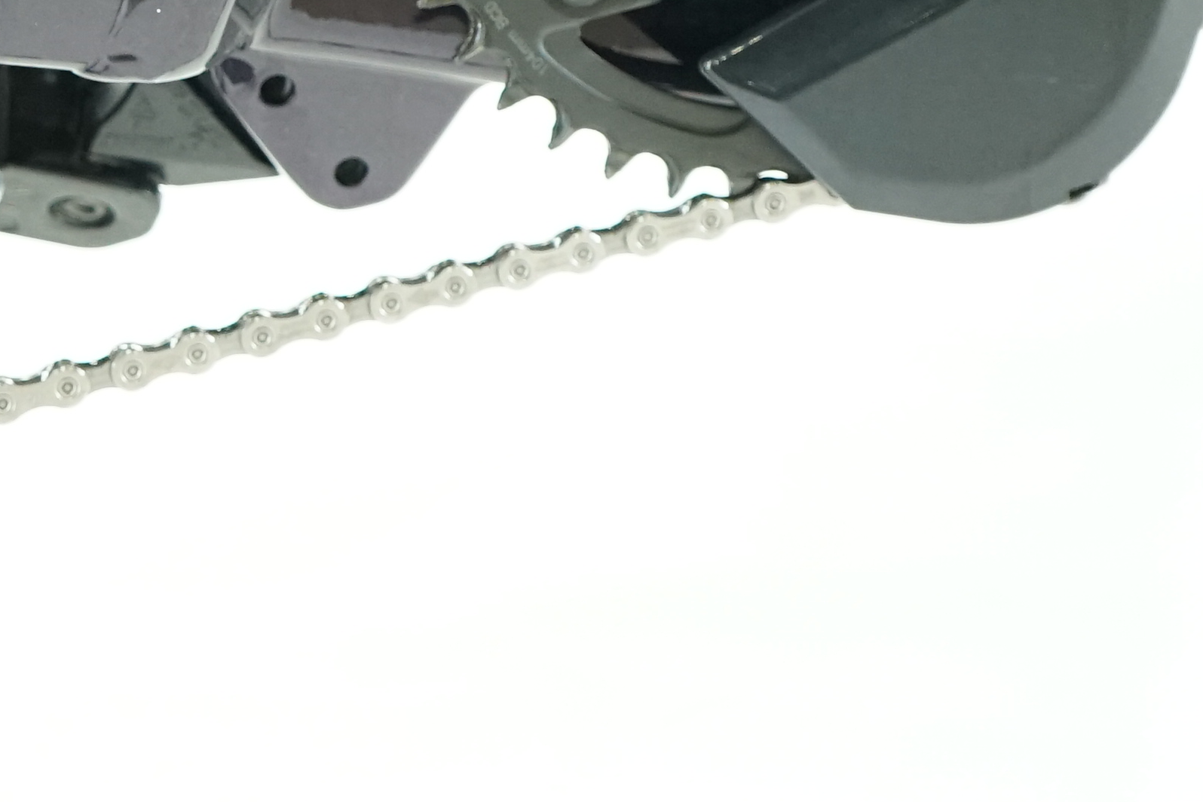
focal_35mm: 109
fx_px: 3642
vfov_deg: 12.4
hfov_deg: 17.7
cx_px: -304
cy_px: -44
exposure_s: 1/200
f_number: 4
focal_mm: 29
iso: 2500
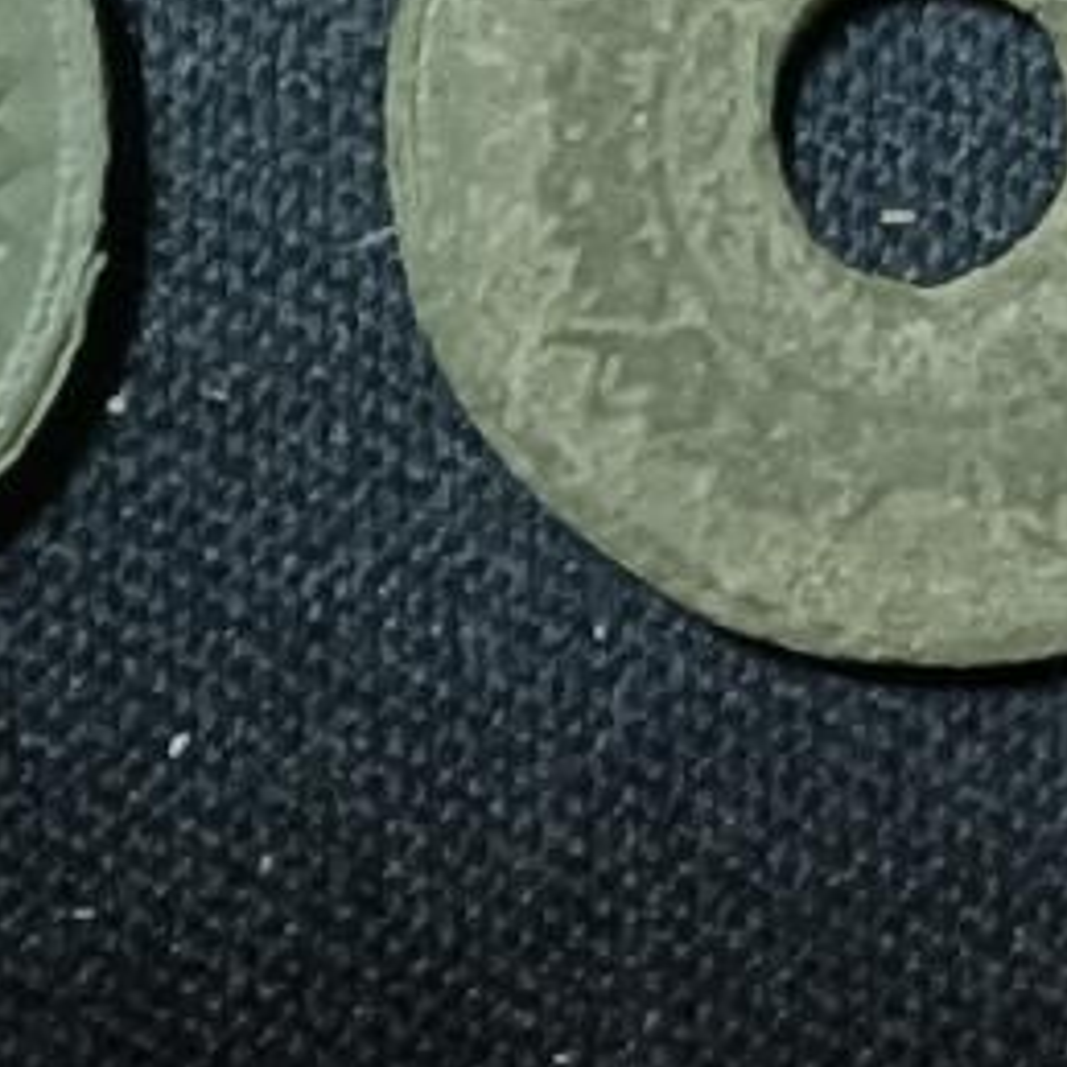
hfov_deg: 9.7
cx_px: -1116
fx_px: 5824
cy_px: -639
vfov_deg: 10.1
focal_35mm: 167
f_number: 1.8
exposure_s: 1/25
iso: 2142
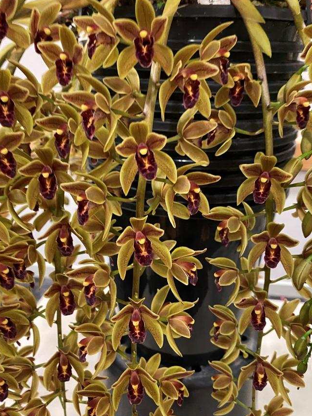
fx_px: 373
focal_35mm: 31
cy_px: 220
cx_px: 157
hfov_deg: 45.4
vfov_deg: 58.3
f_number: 1.8
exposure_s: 1/25
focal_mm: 4.25
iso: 500
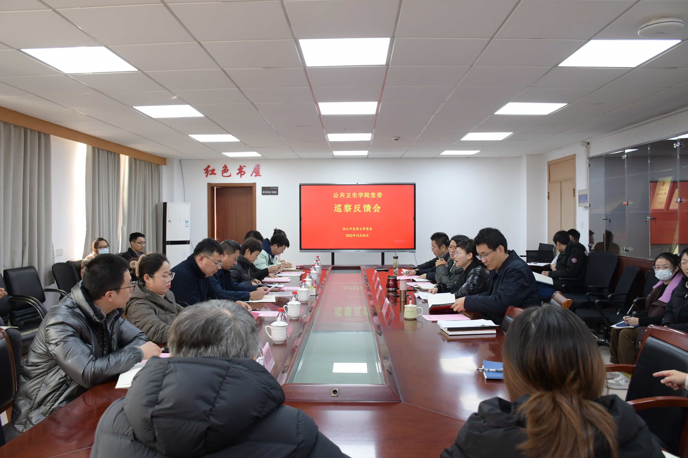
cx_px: 344
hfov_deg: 67.4
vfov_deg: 47.9
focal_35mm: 27
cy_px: 229
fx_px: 516
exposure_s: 1/125
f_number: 5.6
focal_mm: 18
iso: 1000
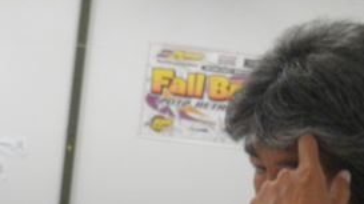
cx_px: 213
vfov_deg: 8.6
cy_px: 221
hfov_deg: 15.5
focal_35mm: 139
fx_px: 1340
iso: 200
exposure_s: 1/15
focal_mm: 6.1
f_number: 3.5
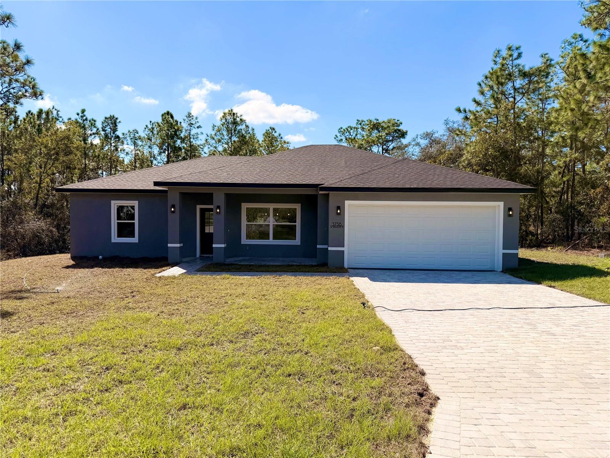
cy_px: 229
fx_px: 423
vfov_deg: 56.8
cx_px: 305
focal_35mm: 24
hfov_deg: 71.6
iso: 80
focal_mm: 6.76
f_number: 1.78
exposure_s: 1/6711
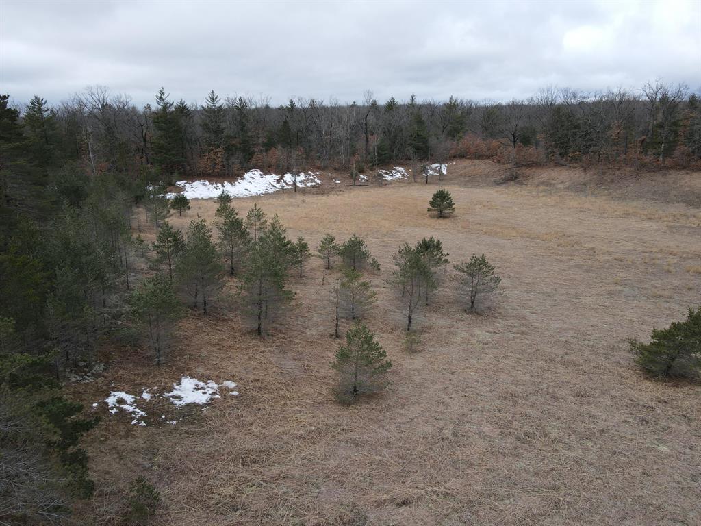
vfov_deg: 56.8
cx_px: 350
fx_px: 486
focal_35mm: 24
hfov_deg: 71.6
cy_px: 263
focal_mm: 4.5
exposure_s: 1/320
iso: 100
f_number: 2.8
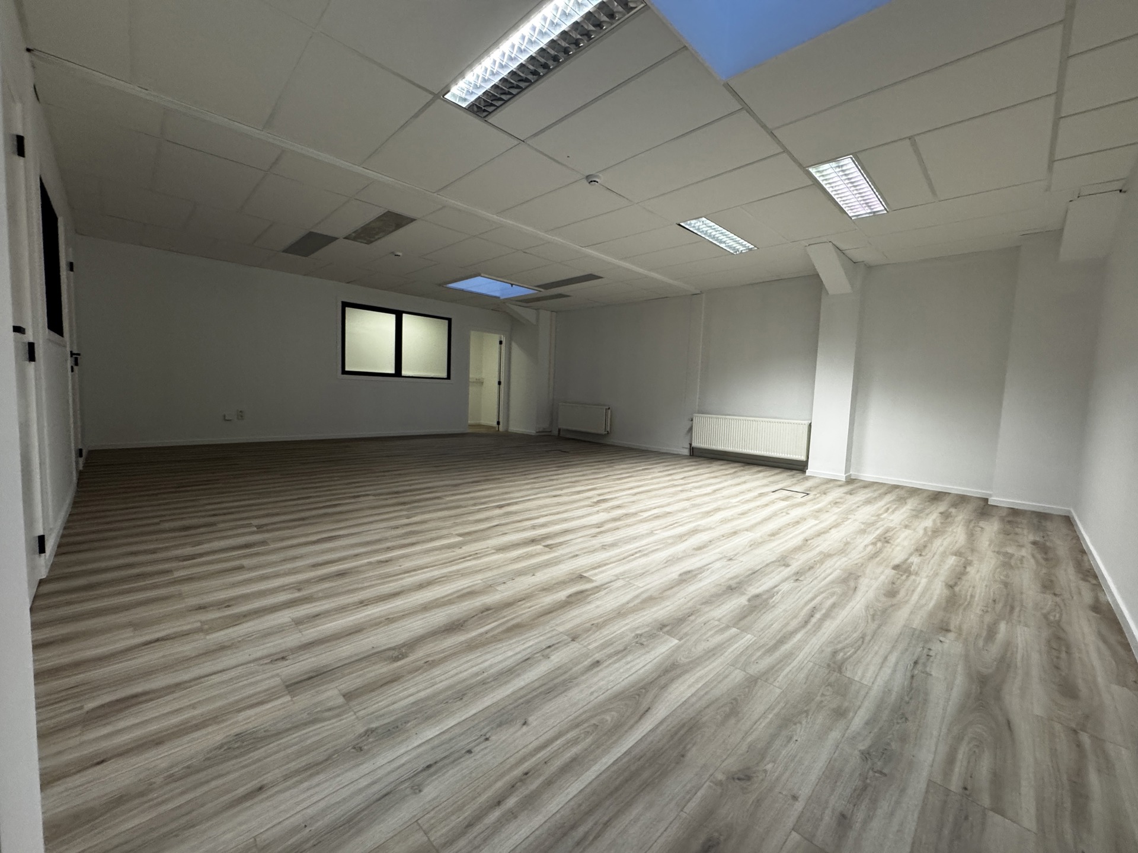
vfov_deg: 85.7
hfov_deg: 102.1
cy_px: 426
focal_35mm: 14
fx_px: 460
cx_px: 569
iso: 250
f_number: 2.2
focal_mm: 2.22
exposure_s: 1/100
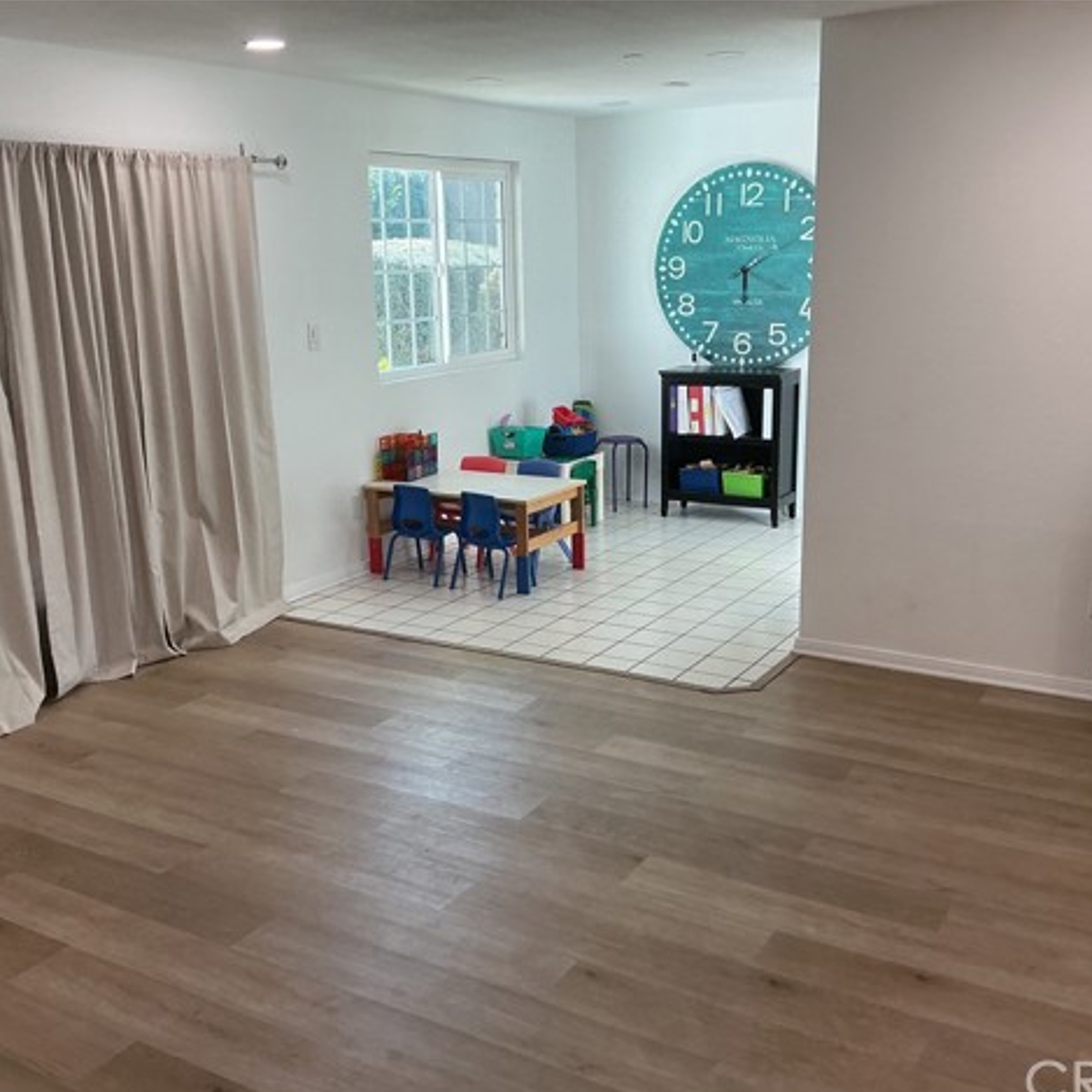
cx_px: 540
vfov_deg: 47.2
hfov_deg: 47.2
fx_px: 1249
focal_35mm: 35
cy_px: 556
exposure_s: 1/120
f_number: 1.8
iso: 50
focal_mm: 3
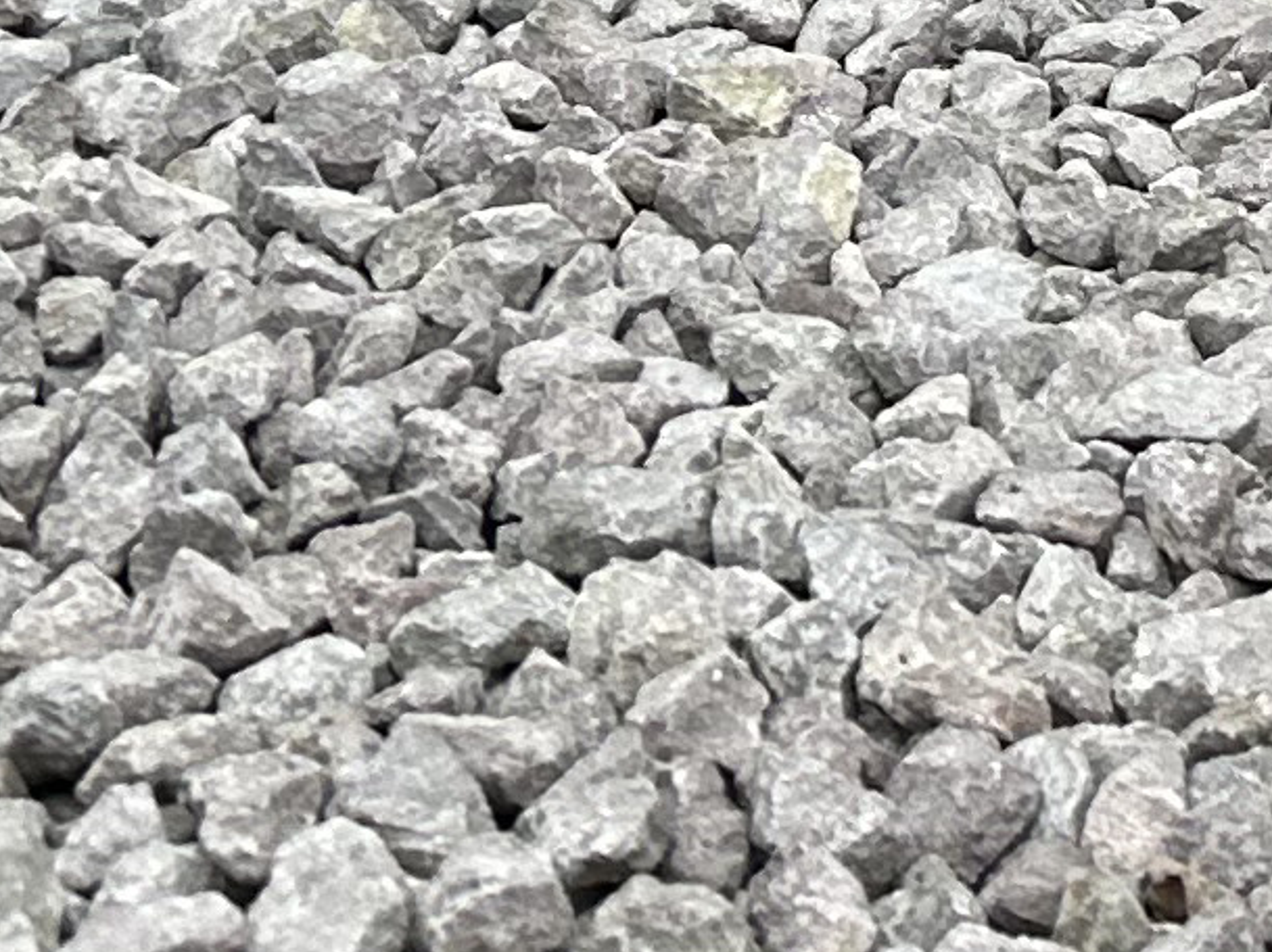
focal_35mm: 159
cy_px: -1775
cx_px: 2220
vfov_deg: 8.1
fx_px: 5839
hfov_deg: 11.6
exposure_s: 1/1062
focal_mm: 6.86
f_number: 1.78
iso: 80
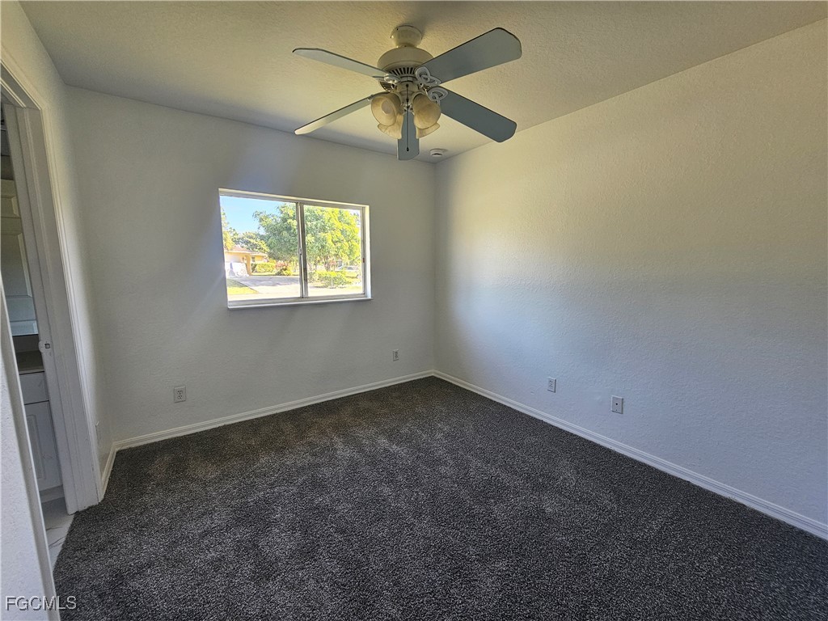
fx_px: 311
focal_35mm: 13
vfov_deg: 89.9
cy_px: 310
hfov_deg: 106.2
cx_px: 414
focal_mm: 2.2
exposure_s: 1/77.4
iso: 64
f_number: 2.2
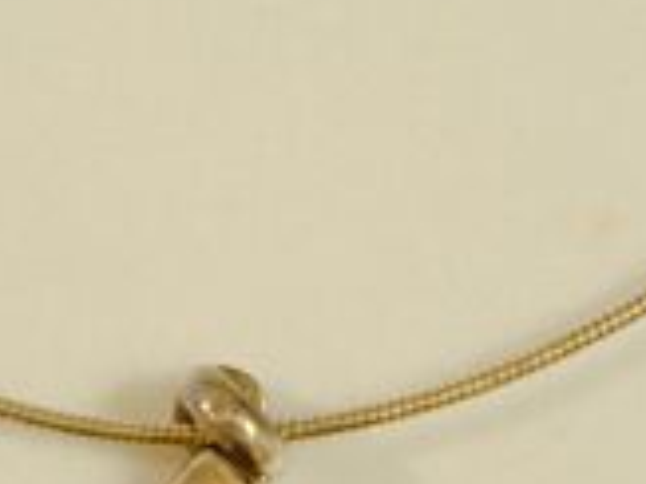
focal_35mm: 110
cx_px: 250
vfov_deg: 13.4
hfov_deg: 17.9
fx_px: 2051
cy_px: 250
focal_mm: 4.22
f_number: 1.8
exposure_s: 1/25
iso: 1161
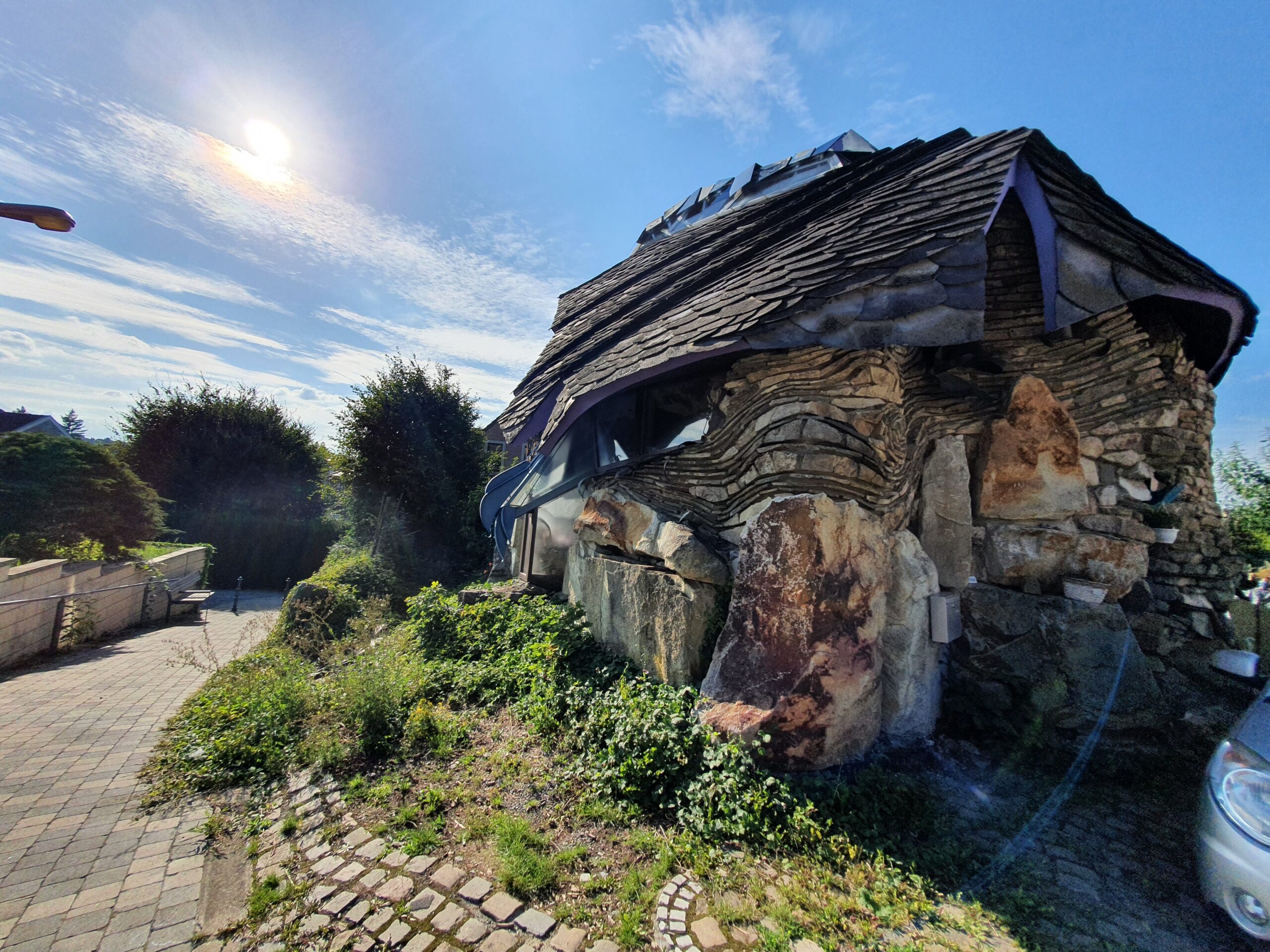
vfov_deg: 89.9
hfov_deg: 106.2
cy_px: 476
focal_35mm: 13
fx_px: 477
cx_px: 635
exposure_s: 1/2080
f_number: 2.2
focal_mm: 1.8
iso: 50
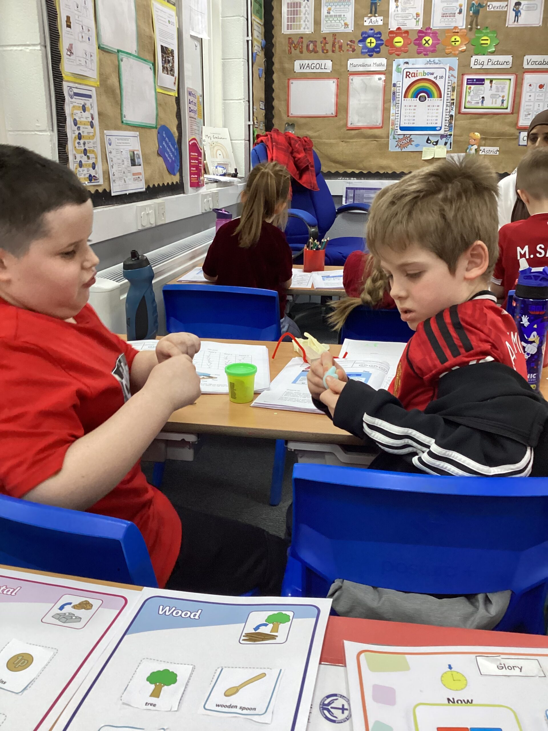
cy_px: 366
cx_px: 274
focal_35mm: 31
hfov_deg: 45.4
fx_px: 654
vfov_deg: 58.4
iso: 250
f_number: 2.4
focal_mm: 3.3
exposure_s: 1/50
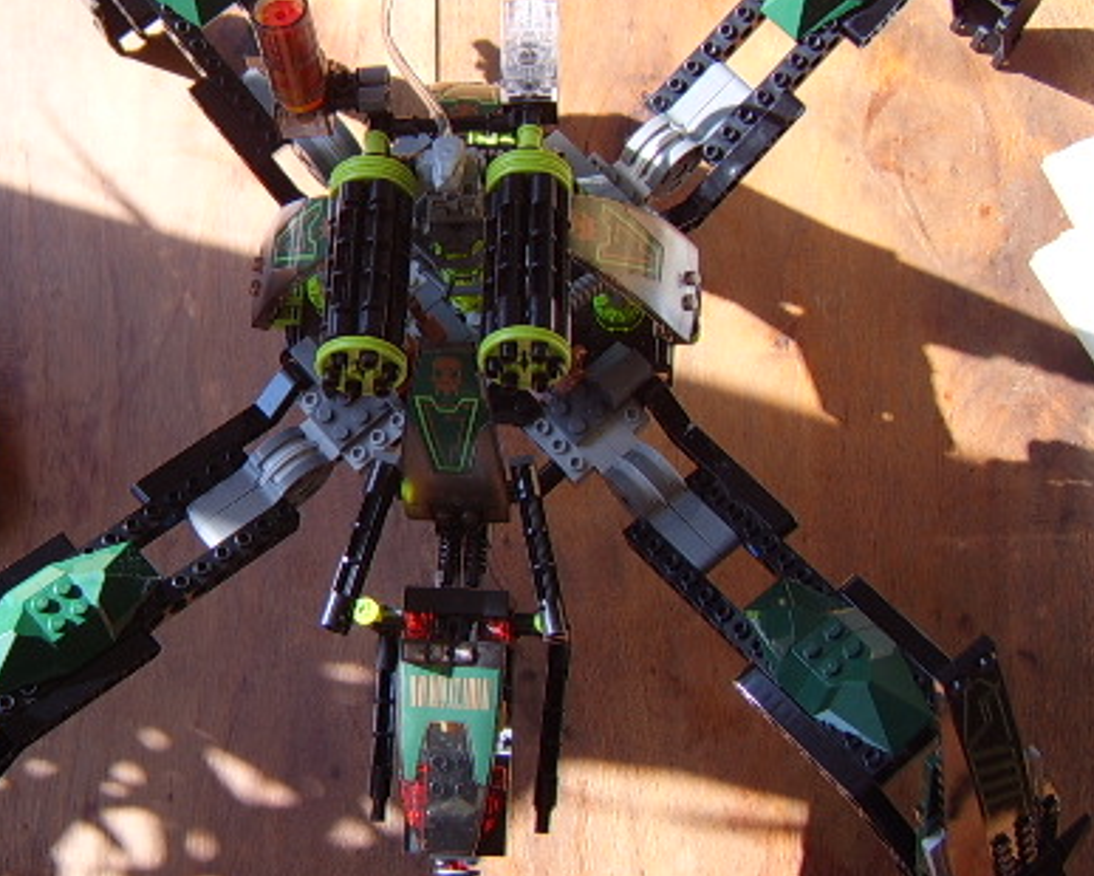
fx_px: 1620
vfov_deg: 30.2
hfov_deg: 37.2
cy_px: 342
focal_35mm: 50
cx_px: 466
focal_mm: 8.13
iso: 50
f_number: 2.7
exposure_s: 1/148
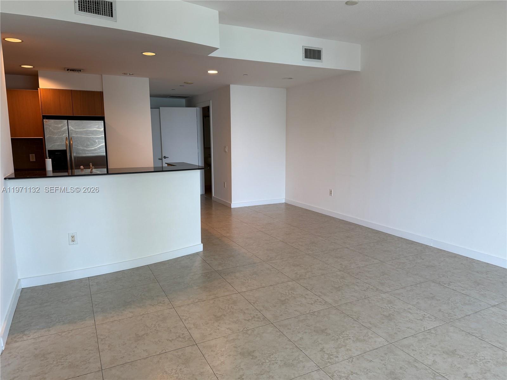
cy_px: 190
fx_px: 352
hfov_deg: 71.6
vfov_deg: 56.8
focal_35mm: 24
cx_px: 254
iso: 100
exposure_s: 1/120
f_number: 1.78
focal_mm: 6.76
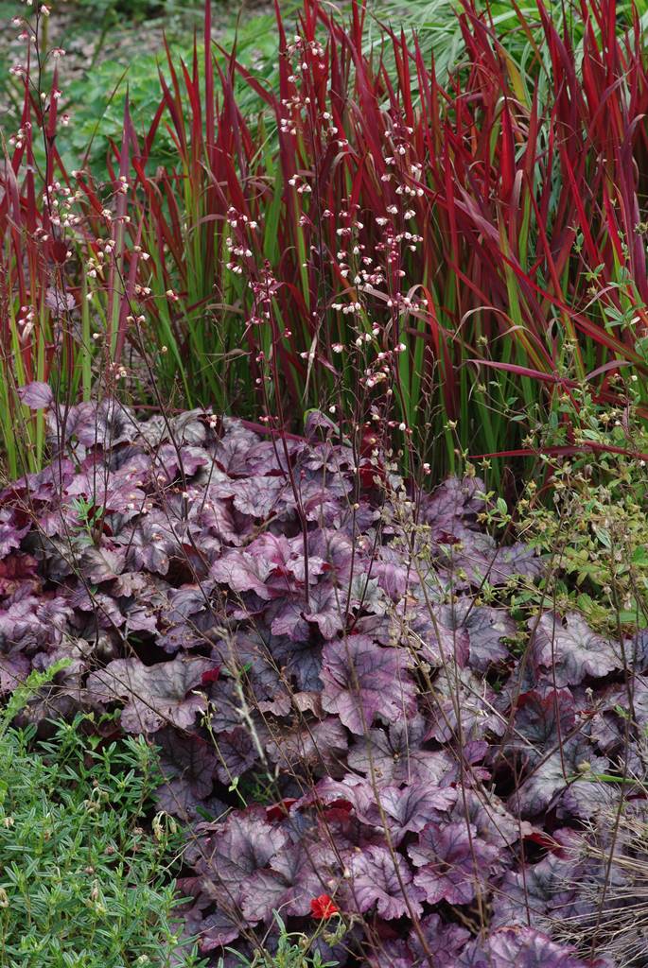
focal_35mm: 105
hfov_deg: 13.1
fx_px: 2828
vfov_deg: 19.4
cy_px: 484
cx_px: 324
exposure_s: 1/80
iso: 200
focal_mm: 70
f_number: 8
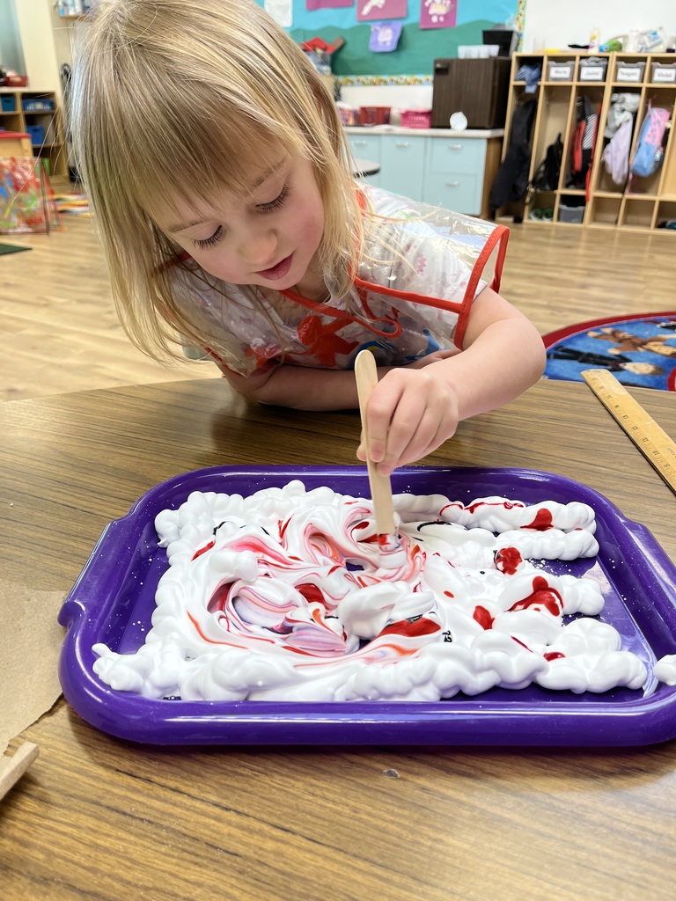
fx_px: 677
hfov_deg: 53.1
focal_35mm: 26
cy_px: 450
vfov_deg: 67.3
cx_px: 338
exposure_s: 1/60
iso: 80
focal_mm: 5.1
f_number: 1.6
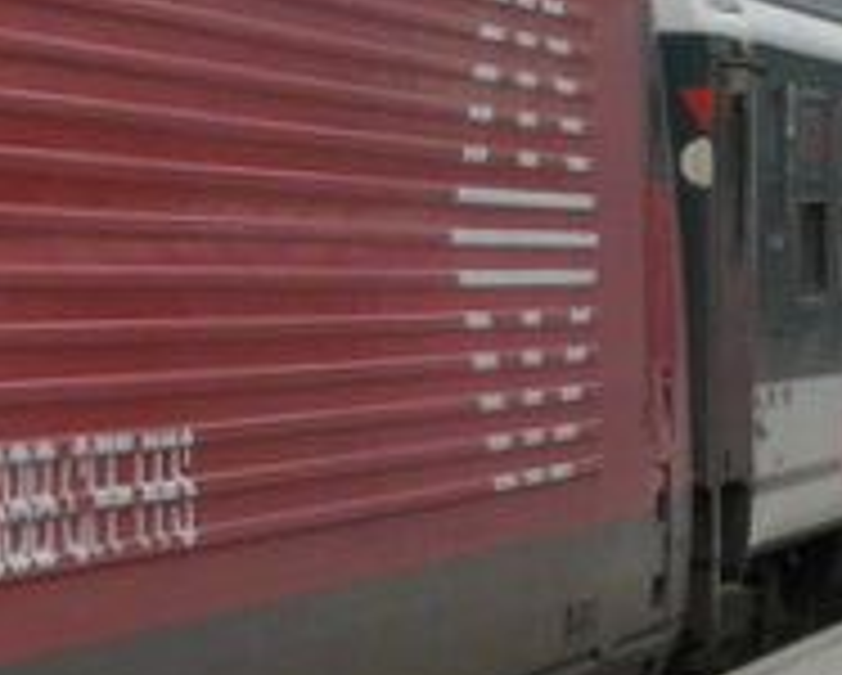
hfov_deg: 7.0
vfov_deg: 5.8
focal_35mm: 266
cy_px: 194
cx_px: -783
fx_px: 6636
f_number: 5.6
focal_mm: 8.4
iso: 100
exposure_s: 1/320
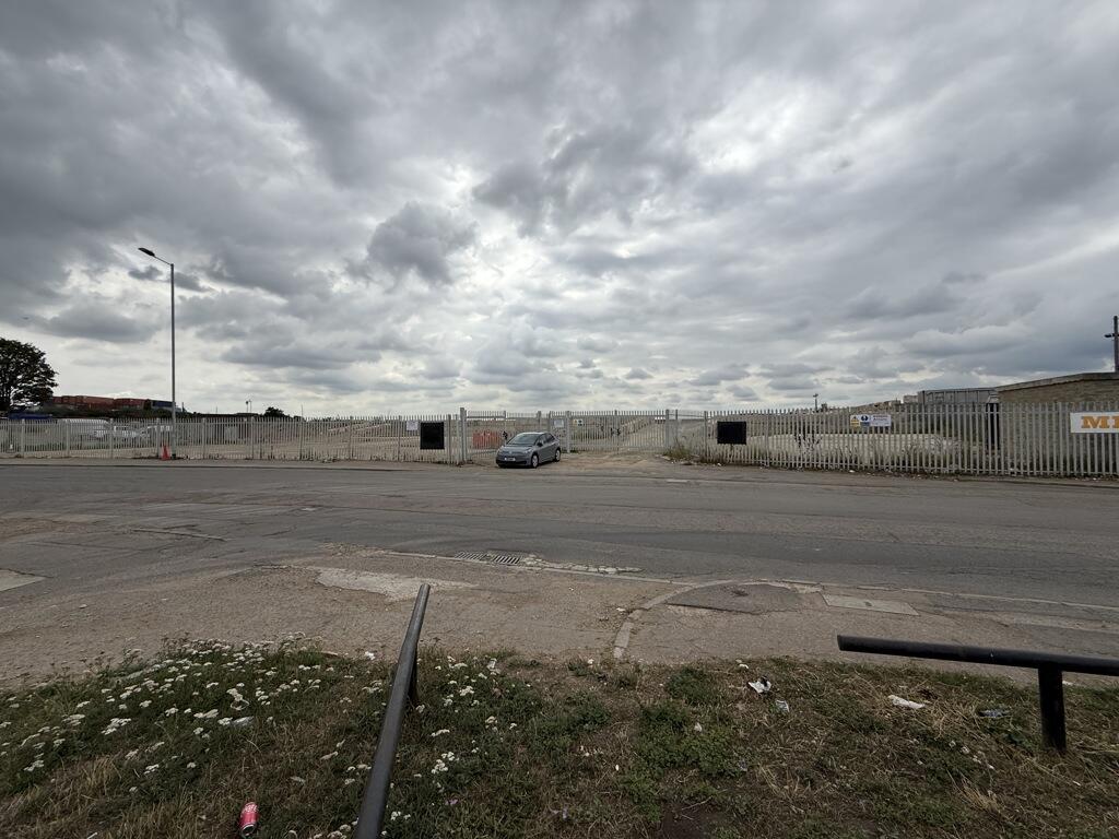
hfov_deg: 102.1
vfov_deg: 85.7
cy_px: 420
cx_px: 560
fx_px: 453
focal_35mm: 14
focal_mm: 2.22
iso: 50
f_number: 2.2
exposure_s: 1/3663
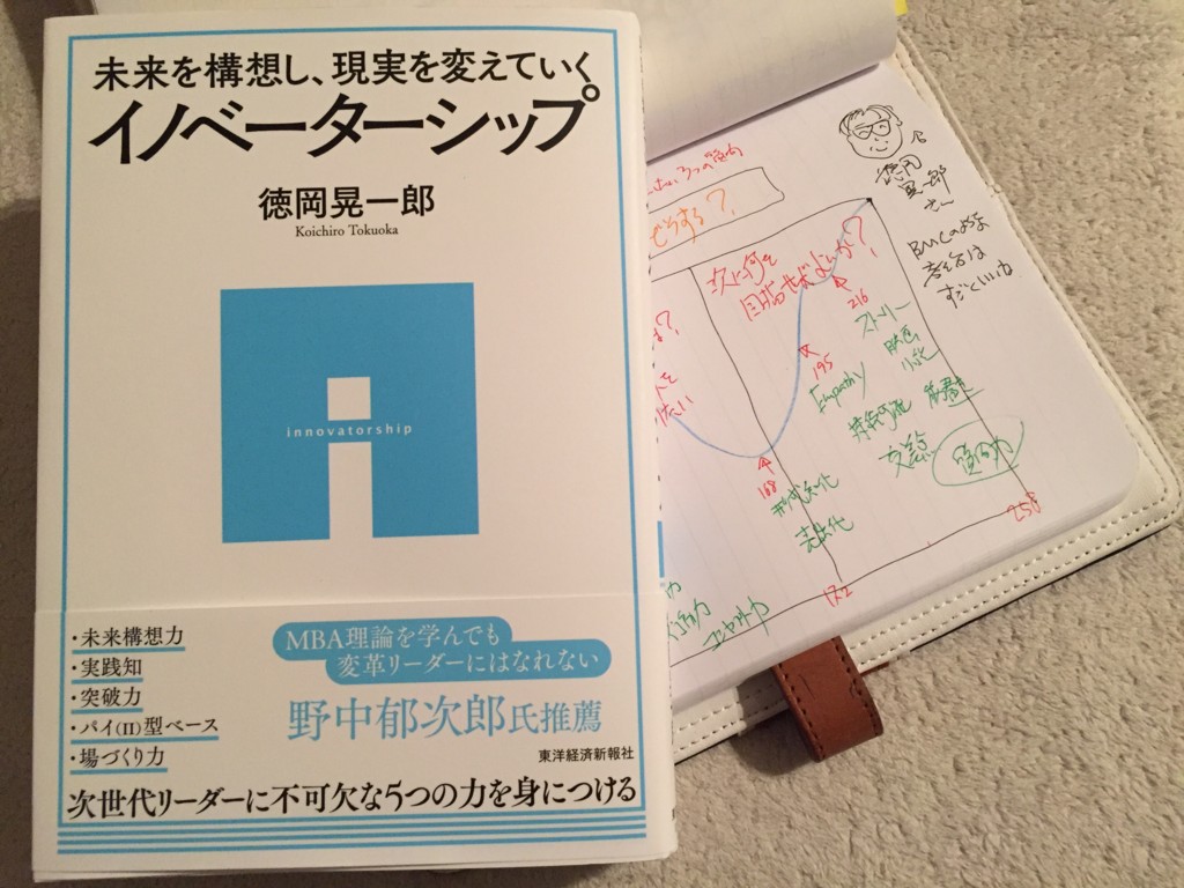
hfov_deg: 61.7
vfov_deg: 48.2
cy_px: 444
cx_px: 592
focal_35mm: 29
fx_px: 992
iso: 250
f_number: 2.2
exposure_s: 1/33
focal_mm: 4.15
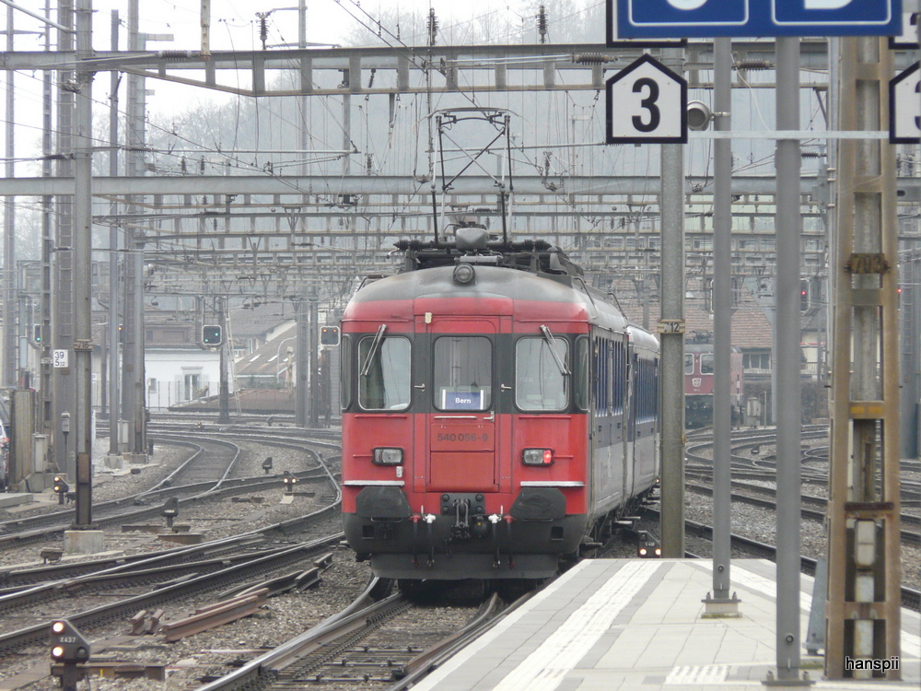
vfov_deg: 4.7
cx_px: 460
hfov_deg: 6.3
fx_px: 8354
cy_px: 346
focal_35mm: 314
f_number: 4
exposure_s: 1/320
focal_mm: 51.6
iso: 200
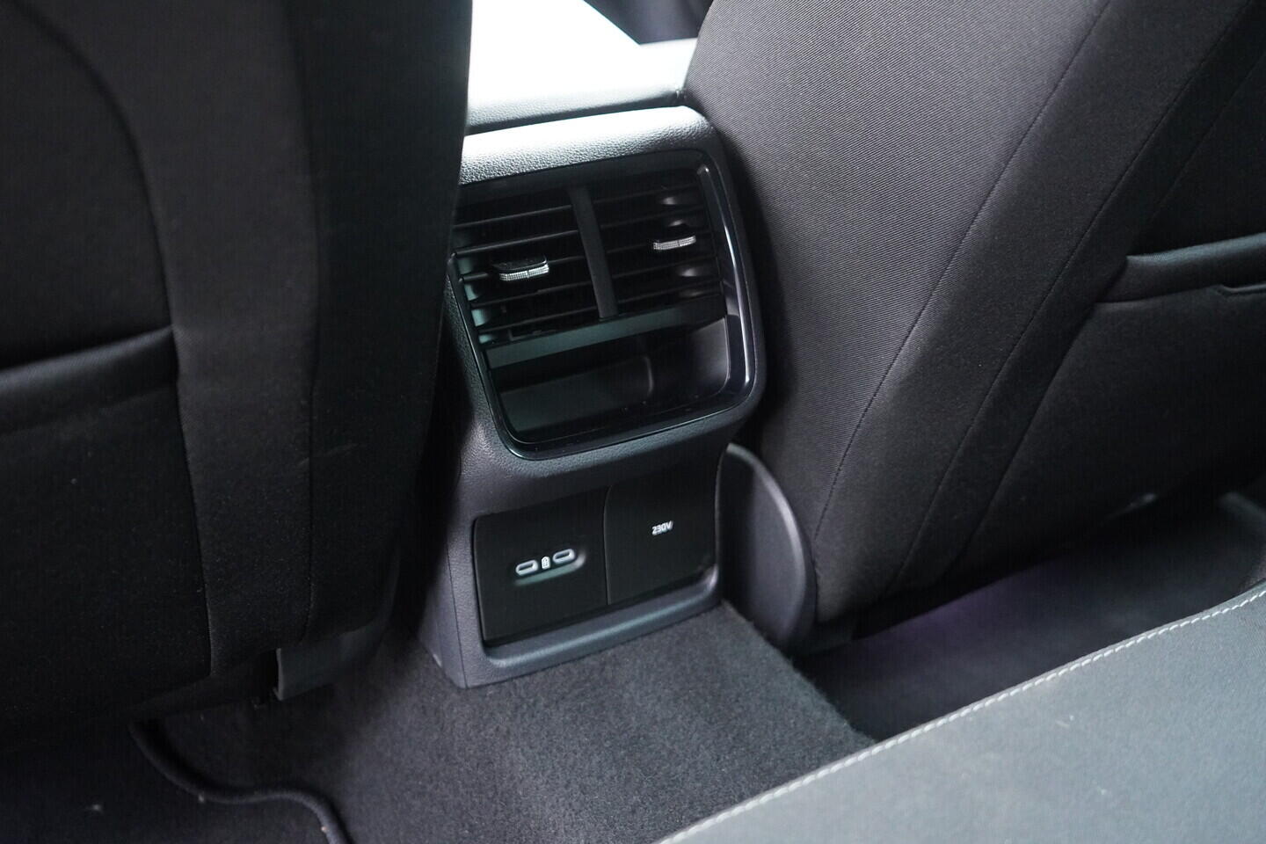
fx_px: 1266
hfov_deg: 53.1
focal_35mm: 36
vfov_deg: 36.9
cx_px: 633
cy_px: 422
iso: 5000
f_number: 2.8
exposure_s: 1/40
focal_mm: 24
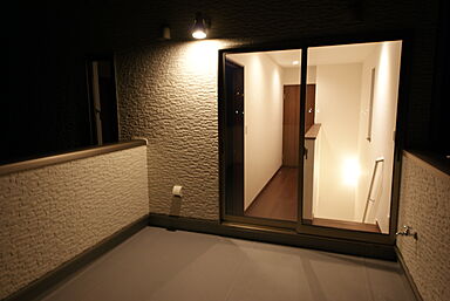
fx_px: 300
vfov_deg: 53.3
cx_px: 225
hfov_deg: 73.7
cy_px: 150
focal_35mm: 24
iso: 400
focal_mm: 16
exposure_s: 1/6
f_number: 5.6
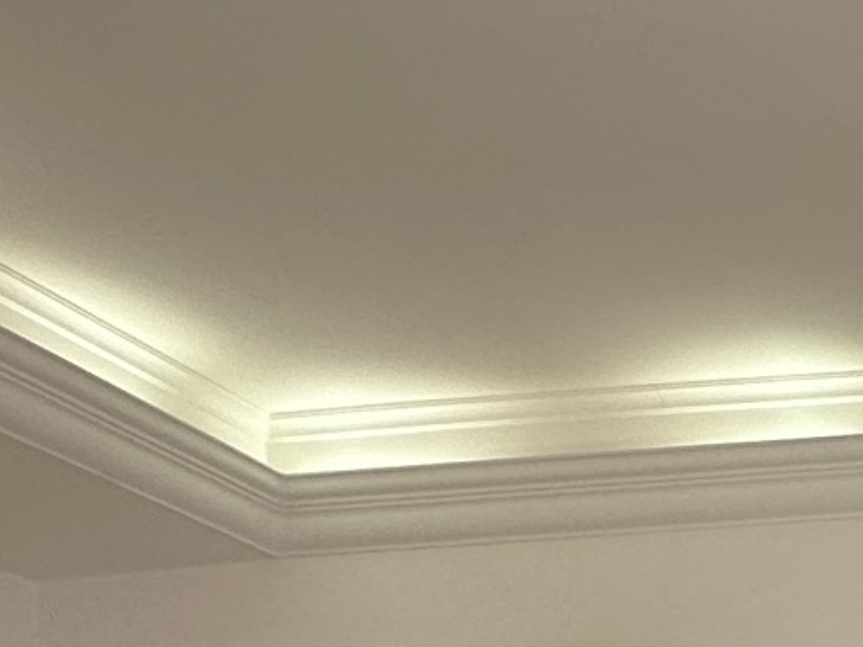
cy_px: 1150
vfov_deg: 16.7
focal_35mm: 74
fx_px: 1845
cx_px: 1330
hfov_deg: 21.6
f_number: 2.2
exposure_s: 1/104
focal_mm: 2.22
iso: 40
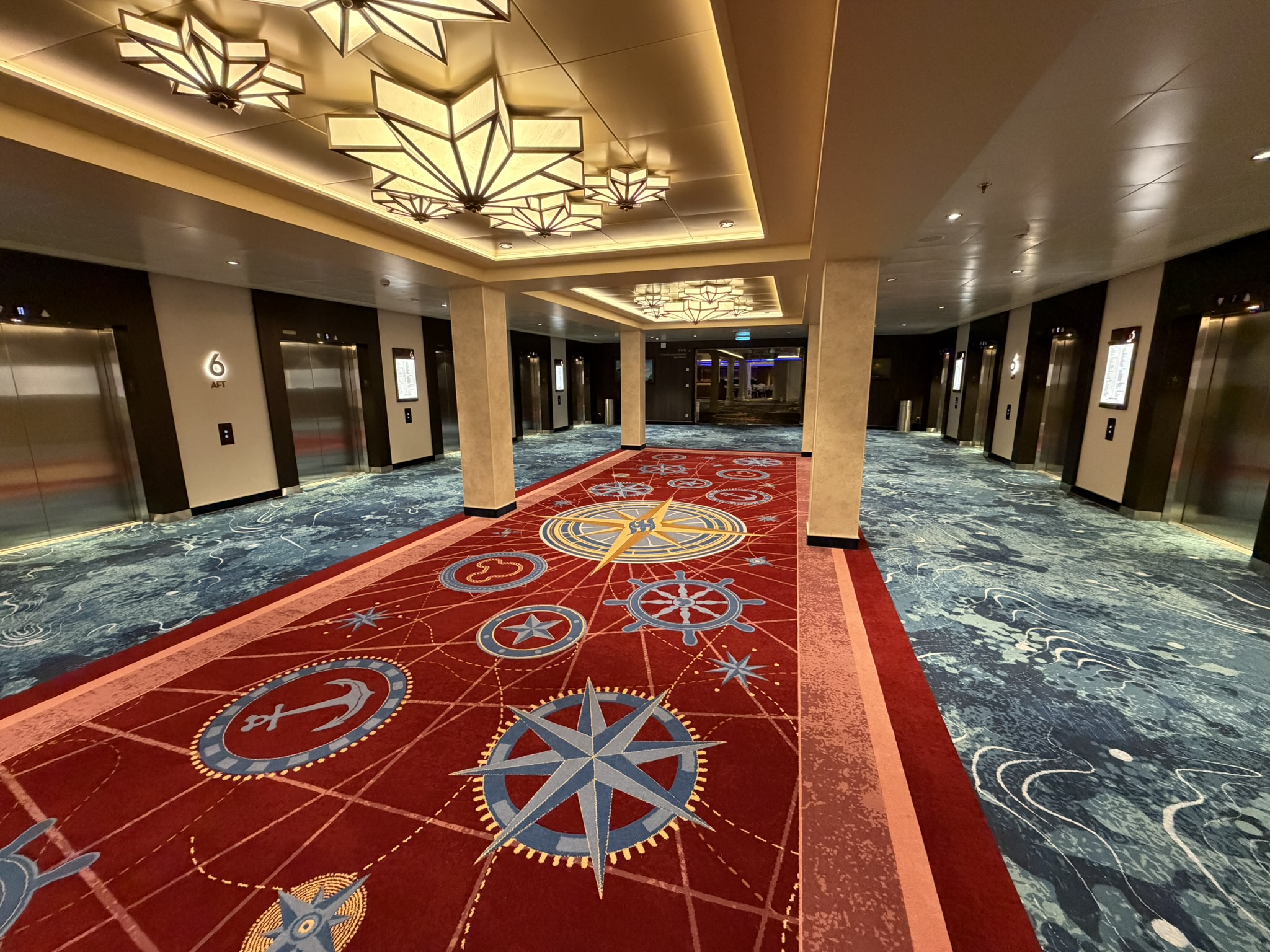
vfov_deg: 85.7
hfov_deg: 102.1
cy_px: 476
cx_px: 635
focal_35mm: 14
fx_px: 514
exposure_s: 1/59
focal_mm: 2.22
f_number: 2.2
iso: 640
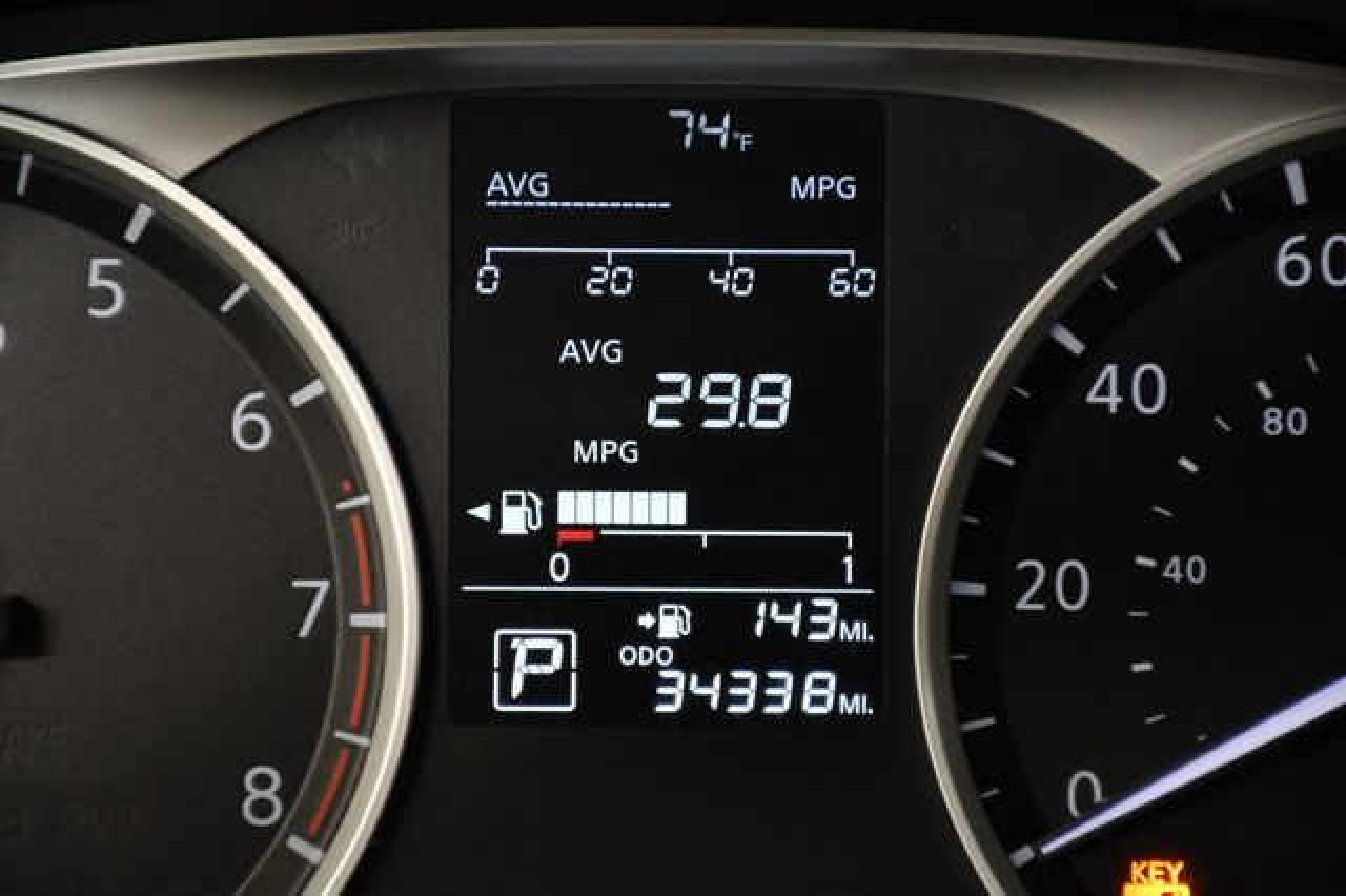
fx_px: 7847
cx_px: 673
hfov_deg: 9.8
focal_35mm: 210
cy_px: 448
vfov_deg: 6.5
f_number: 5.6
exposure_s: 1/160
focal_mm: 140
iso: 2500
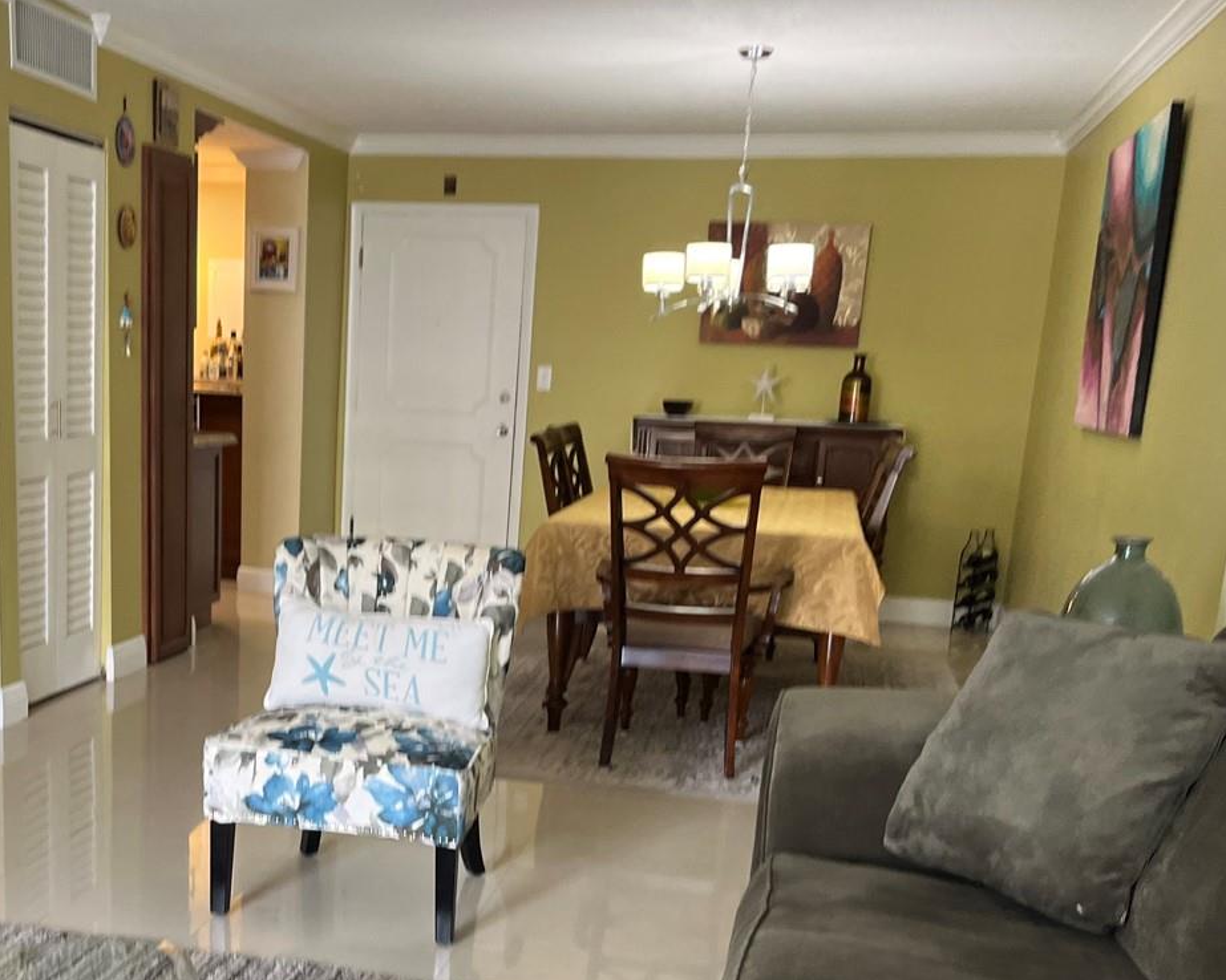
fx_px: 1596
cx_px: 379
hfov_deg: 41.3
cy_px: 730
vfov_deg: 33.5
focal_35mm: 44
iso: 125
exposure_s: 1/81
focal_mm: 5.1
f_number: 1.6
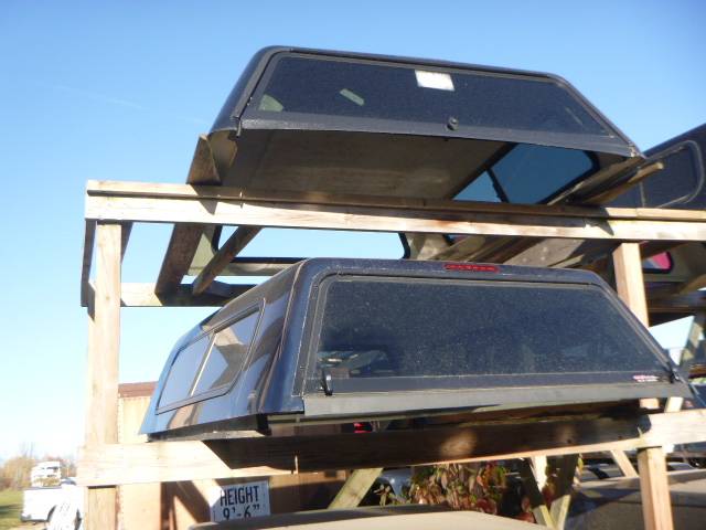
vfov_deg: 37.7
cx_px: 353
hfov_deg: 49.0
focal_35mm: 38
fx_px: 775
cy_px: 265
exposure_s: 1/160
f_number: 4.5
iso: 100
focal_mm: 6.8
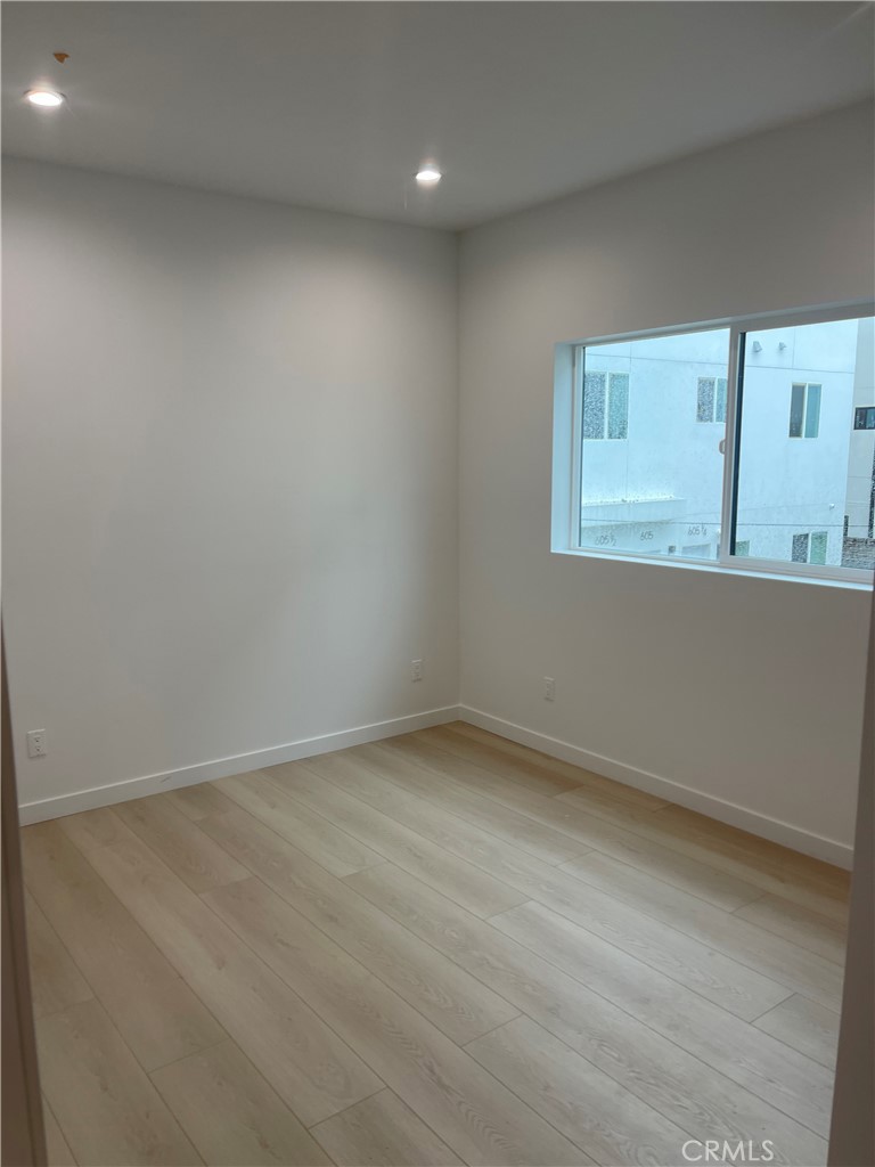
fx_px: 876
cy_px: 584
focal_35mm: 26
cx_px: 438
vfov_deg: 67.3
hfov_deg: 53.1
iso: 50
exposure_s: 1/120
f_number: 1.6
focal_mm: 5.1
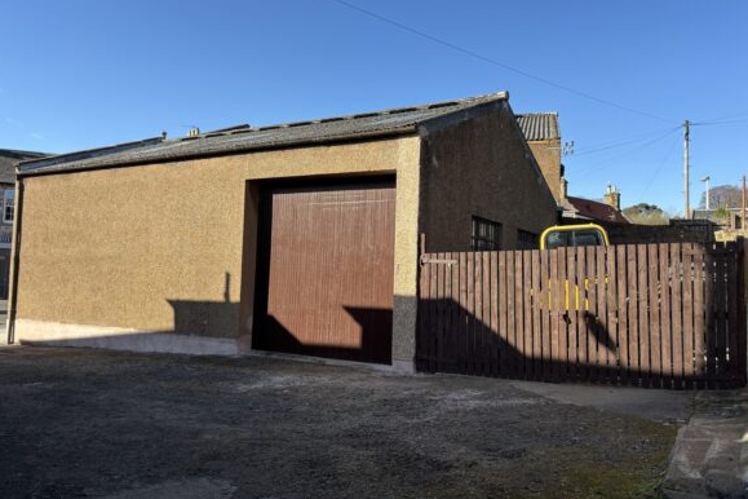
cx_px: 380
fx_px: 582
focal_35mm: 28
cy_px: 243
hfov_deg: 65.5
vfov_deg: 46.4
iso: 50
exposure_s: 1/1642
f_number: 1.6
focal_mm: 5.96
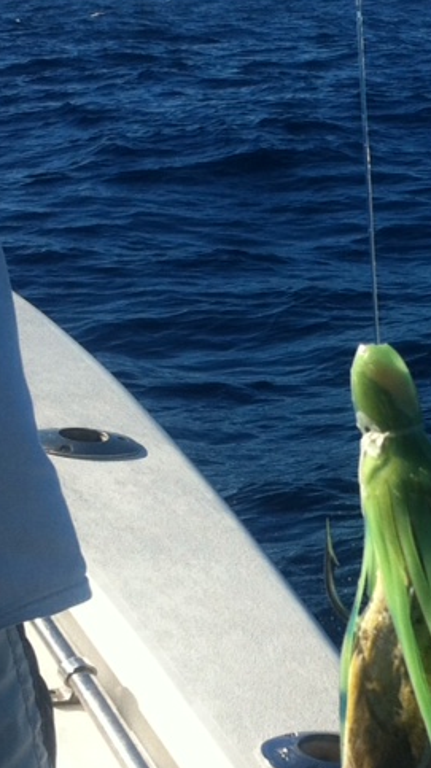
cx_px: 450
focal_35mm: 101
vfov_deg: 21.1
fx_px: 2056
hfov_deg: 11.8
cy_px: 444
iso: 80
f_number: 2.8
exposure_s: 1/1160
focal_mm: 3.85
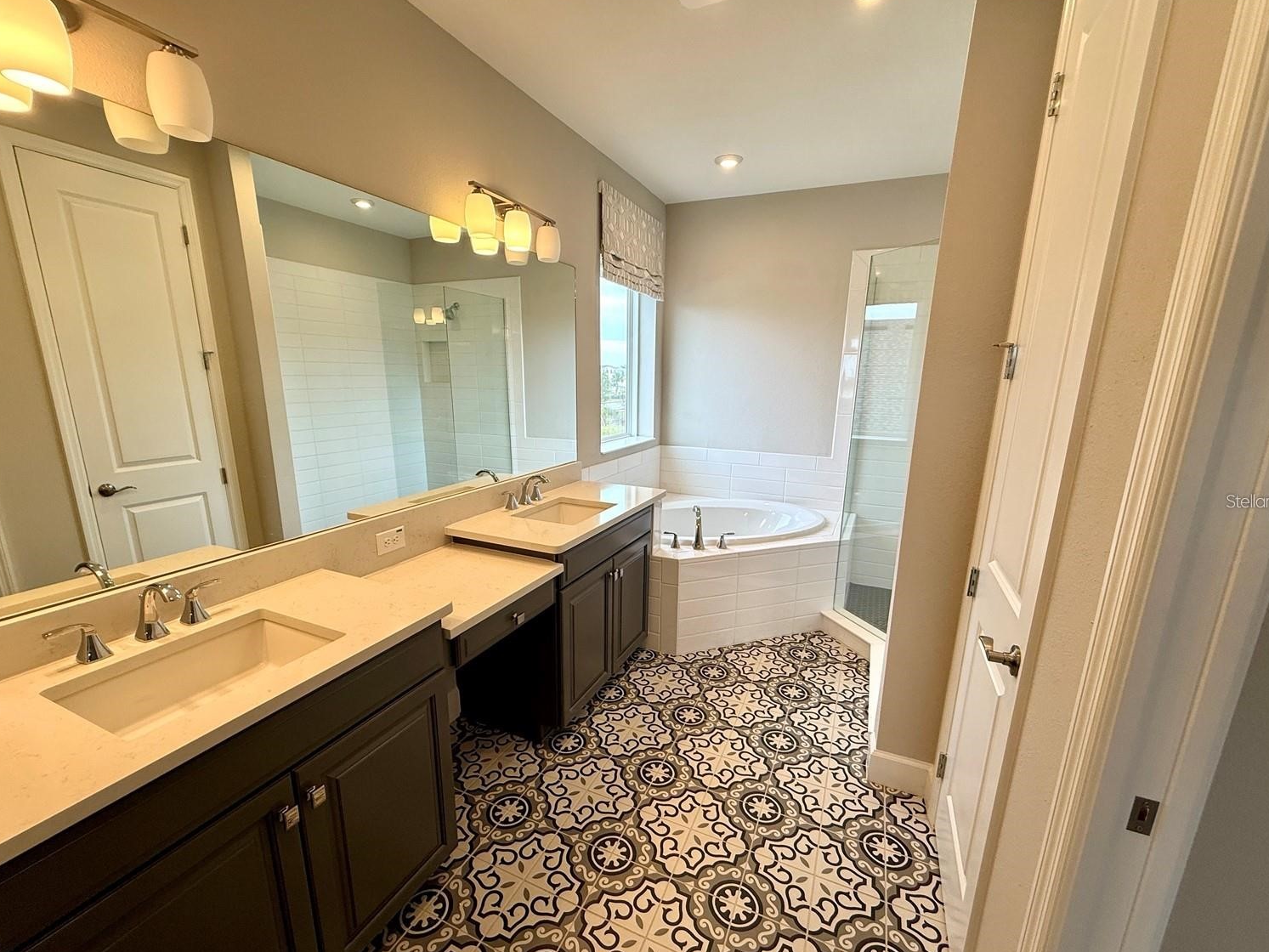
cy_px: 501
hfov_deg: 98.2
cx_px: 626
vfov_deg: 81.7
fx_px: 550
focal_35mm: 15
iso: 80
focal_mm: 2.22
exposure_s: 1/120
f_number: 2.2
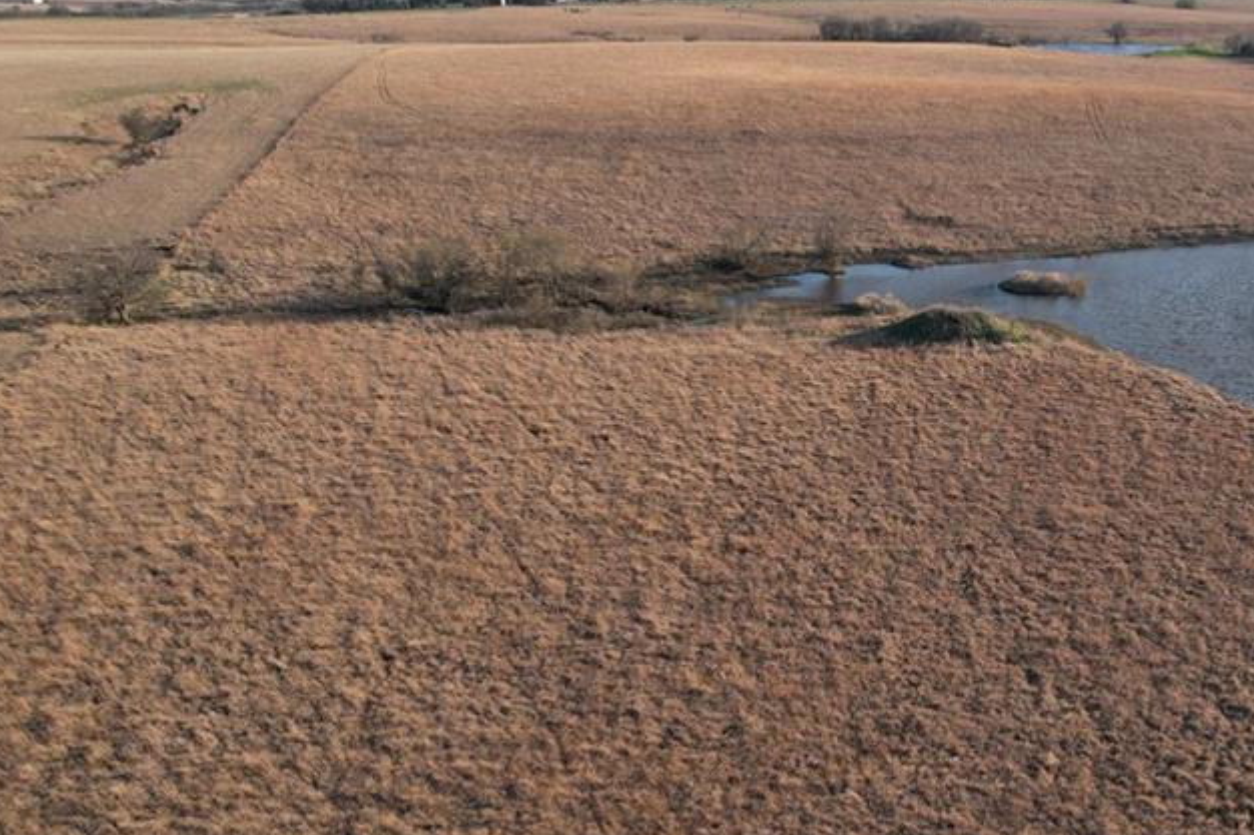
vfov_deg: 36.8
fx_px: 1254
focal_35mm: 36
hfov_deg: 51.6
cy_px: 451
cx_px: 885
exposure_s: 1/1250
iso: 200
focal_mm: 8.38
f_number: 2.8
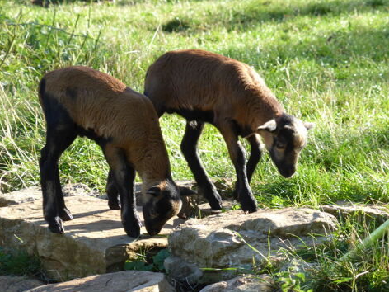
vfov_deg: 6.3
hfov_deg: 8.4
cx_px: 192
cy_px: 147
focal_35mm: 235
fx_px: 2641
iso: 160
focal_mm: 41.3
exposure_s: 1/80
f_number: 5.6
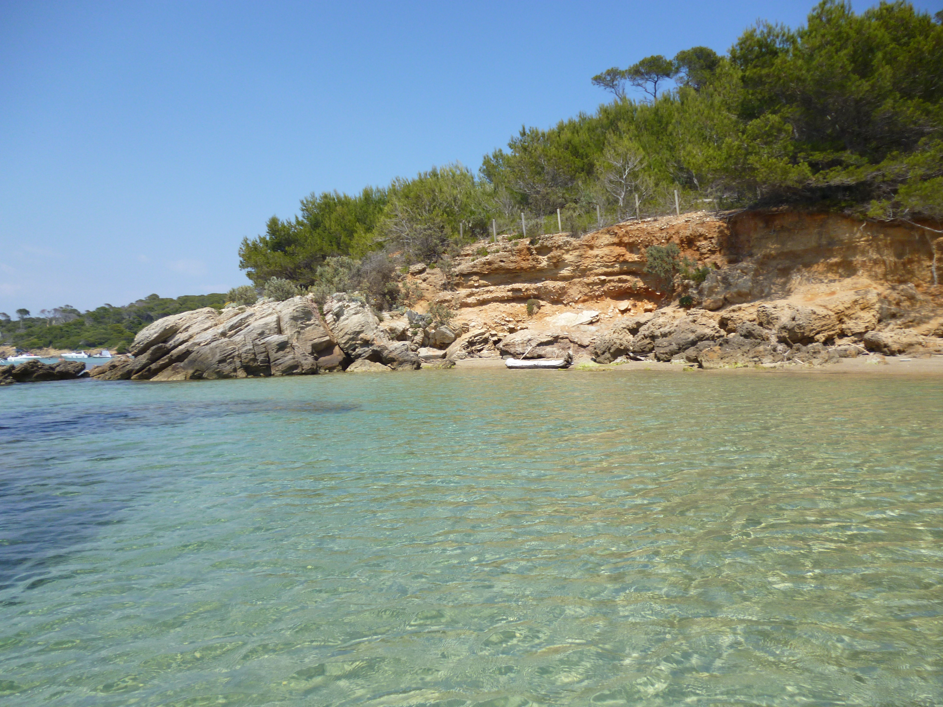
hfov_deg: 63.4
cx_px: 472
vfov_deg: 49.7
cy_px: 354
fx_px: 763
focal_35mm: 28
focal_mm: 5
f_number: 9
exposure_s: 1/100
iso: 100
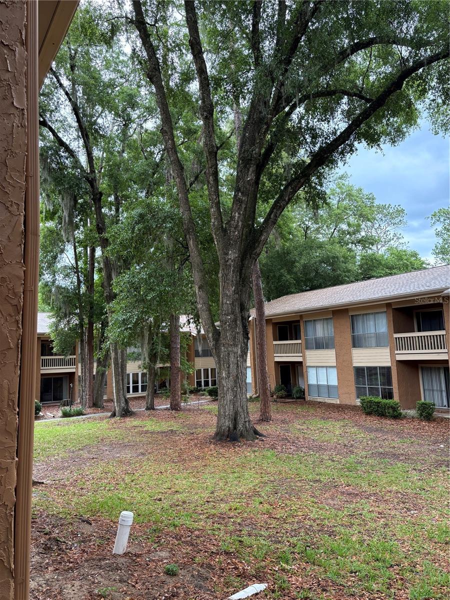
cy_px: 300
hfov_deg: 53.1
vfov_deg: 67.3
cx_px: 225
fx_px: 451
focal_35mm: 26
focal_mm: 5.96
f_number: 1.6
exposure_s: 1/101
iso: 125
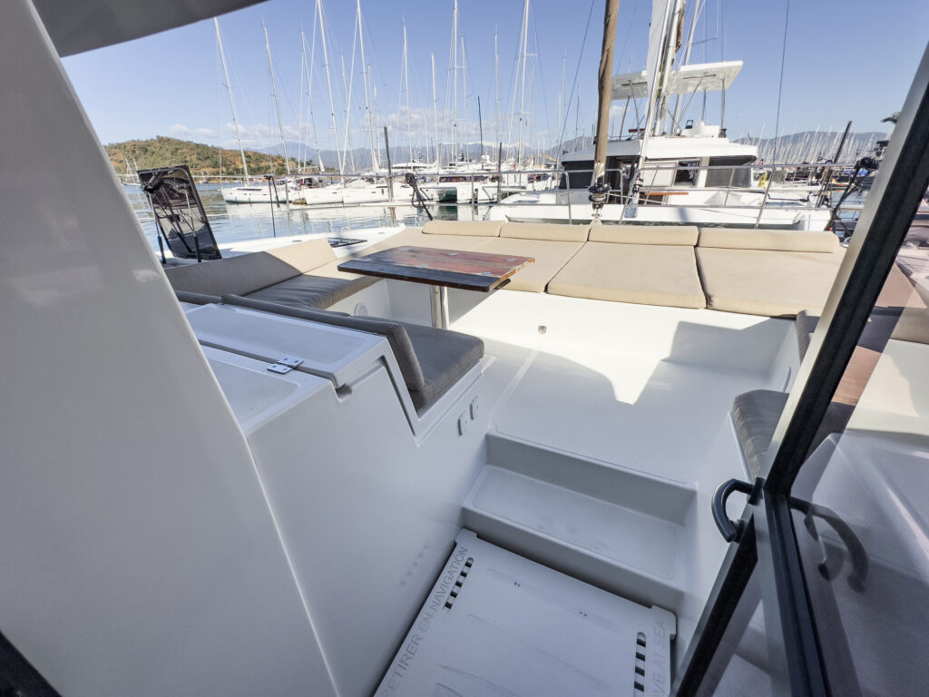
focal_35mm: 14
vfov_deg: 85.7
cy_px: 348
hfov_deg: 102.1
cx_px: 464
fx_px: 376
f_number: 2.2
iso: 40
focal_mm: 2.22
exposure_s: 1/3400
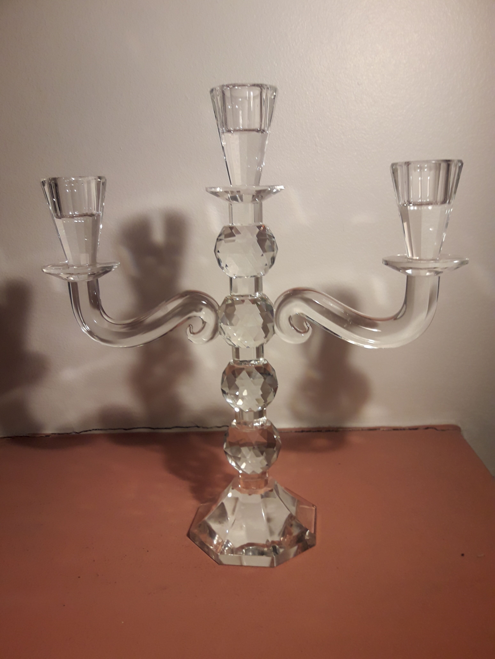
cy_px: 330
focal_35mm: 28
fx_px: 534
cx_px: 248
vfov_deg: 63.4
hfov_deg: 49.7
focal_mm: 3.7
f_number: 1.9
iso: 64
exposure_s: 1/33
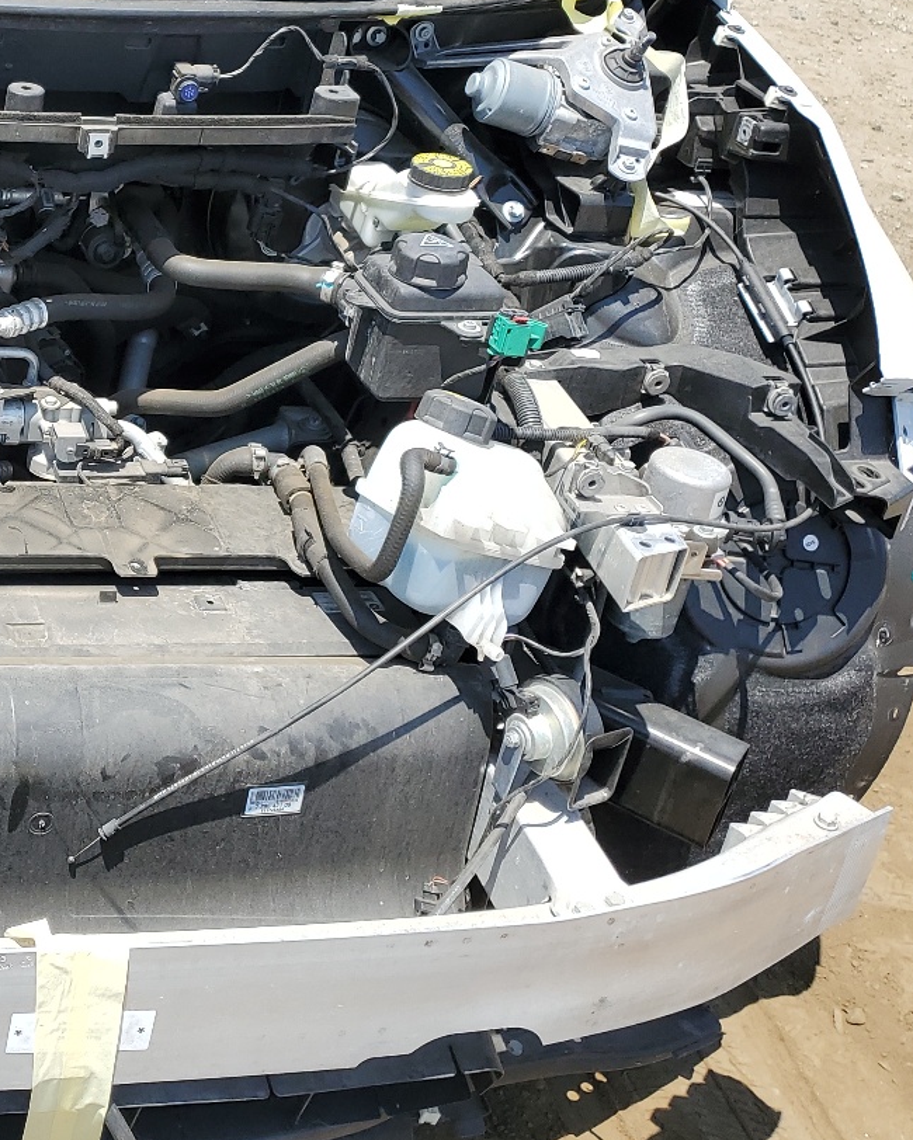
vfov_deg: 36.9
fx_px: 1688
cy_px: 375
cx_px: -32
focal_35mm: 50
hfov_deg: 28.2
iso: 50
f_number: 1.5
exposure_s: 1/1667
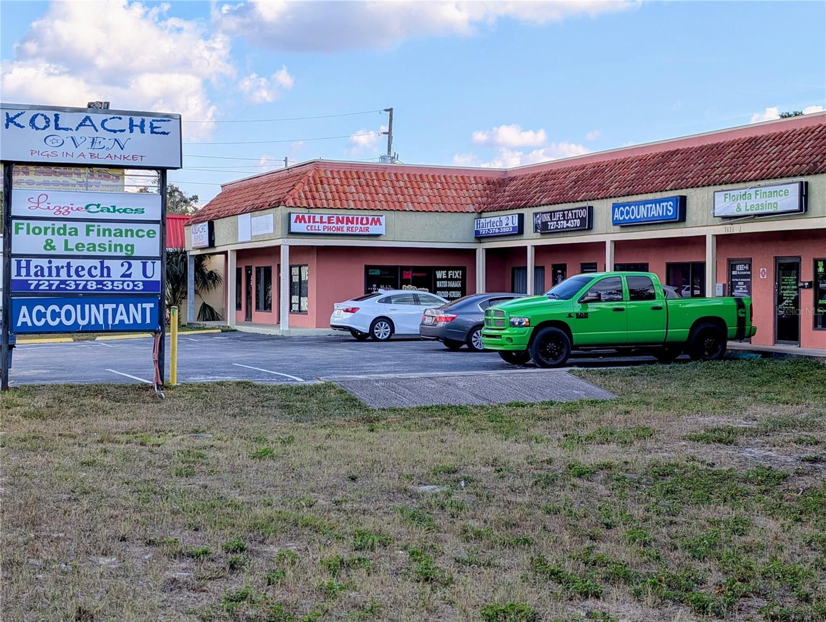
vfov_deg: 29.7
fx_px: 1171
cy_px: 311
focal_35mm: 49
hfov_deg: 38.9
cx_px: 413
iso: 20
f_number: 1.68
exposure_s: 1/858
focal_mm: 6.9
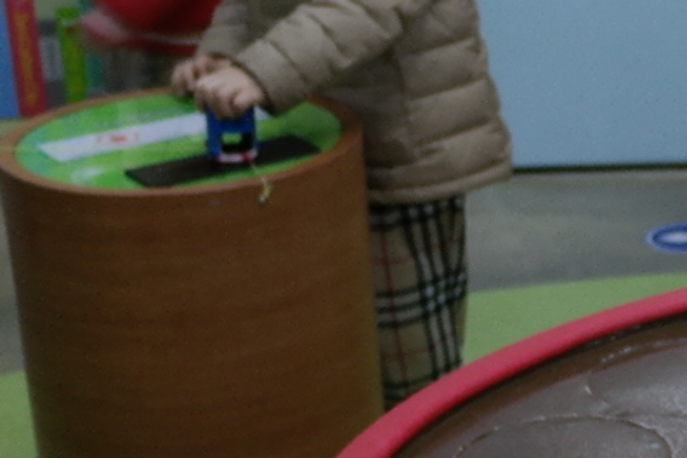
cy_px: 309
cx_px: 970
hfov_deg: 14.7
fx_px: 2500
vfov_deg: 10.5
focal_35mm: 131
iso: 400
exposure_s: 1/40
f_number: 3.5
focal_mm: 20
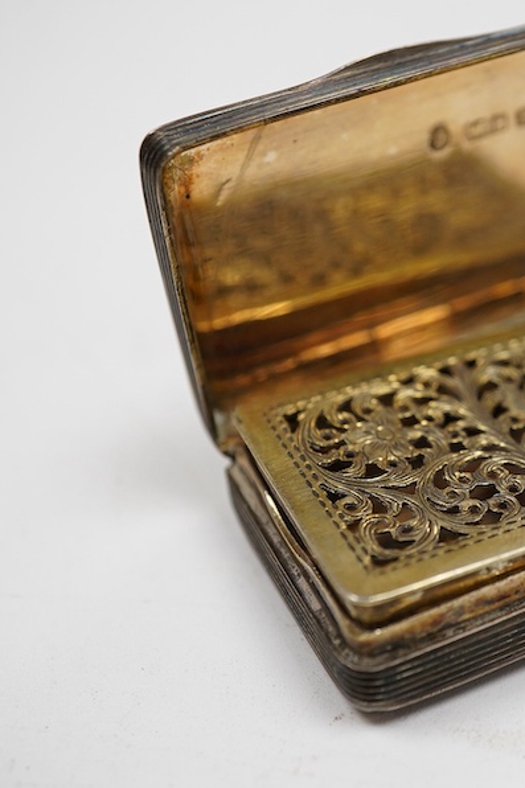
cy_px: 395
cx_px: 491
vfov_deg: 29.7
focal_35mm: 68
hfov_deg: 19.6
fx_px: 1488
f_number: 9
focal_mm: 30
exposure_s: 1/125
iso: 800
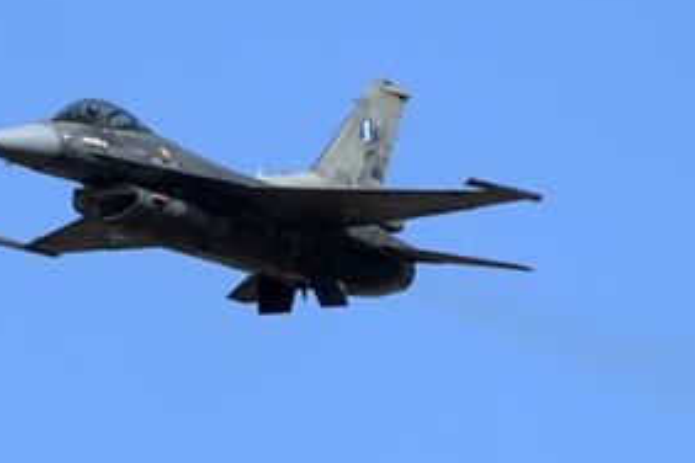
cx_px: 392
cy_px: 474
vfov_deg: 1.5
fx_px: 17818
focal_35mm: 923
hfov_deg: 2.2
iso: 100
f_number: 5.6
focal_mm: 400
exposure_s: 1/2000
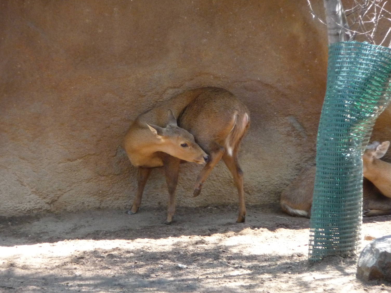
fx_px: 3367
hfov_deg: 6.6
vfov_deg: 5.0
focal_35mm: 298
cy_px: 146
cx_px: 187
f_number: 4.9
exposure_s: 1/160
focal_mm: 47
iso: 400
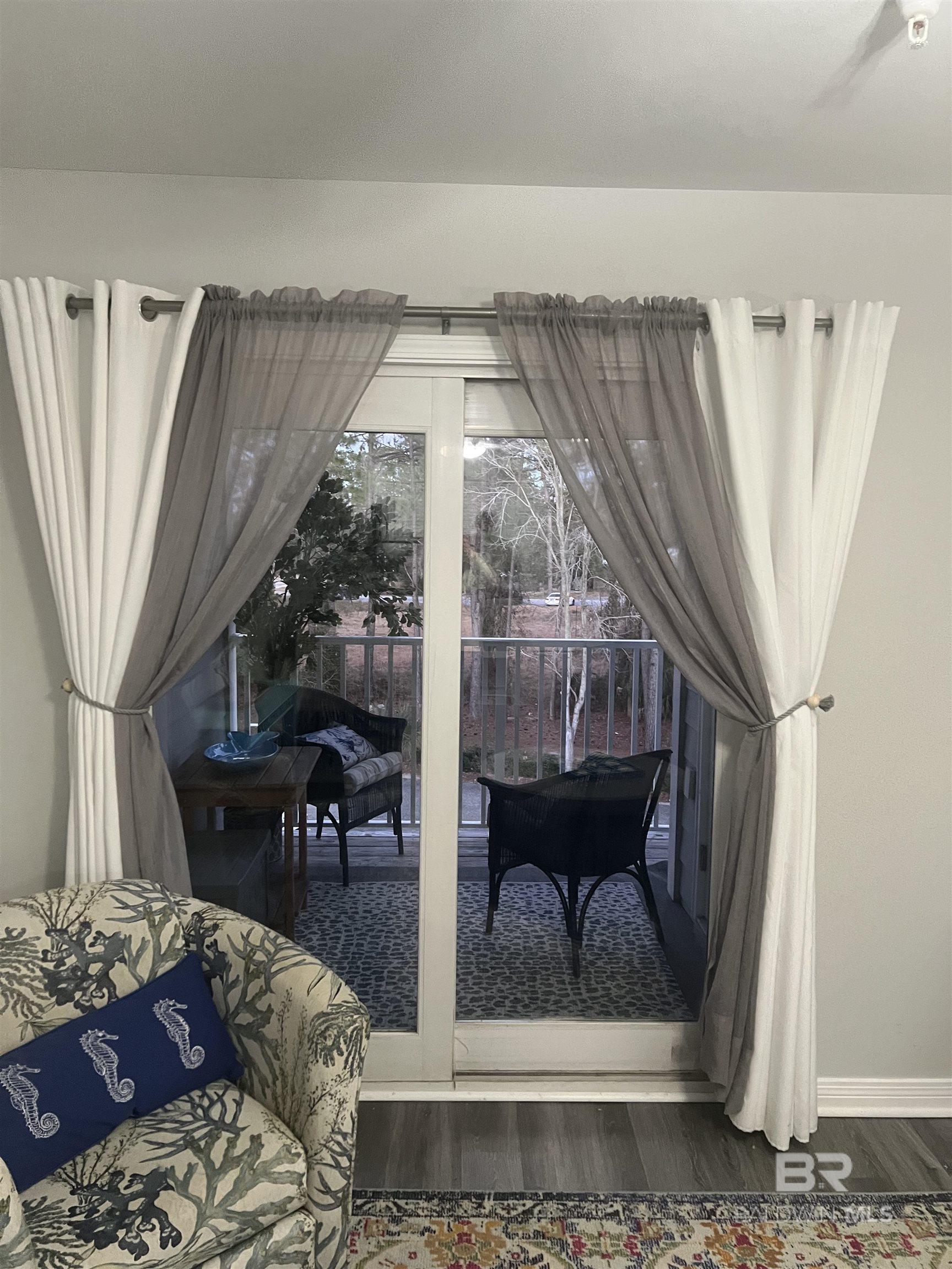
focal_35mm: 26
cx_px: 476
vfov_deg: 67.3
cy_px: 634
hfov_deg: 53.1
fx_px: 953
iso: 400
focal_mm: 5.7
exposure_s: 1/60
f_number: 1.5
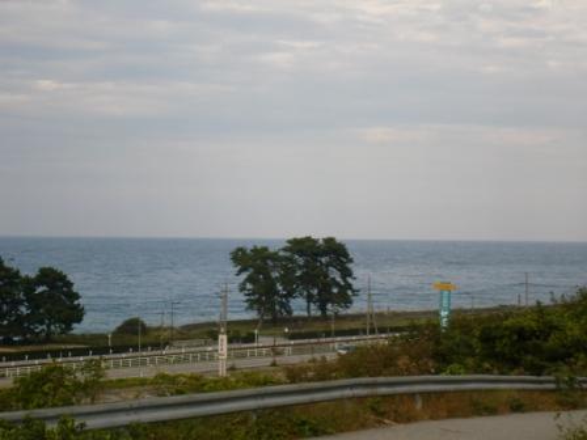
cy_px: 220
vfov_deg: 14.1
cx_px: 294
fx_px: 1781
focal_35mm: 105
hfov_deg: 18.7
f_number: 4.9
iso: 50
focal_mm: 17.4
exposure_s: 1/320
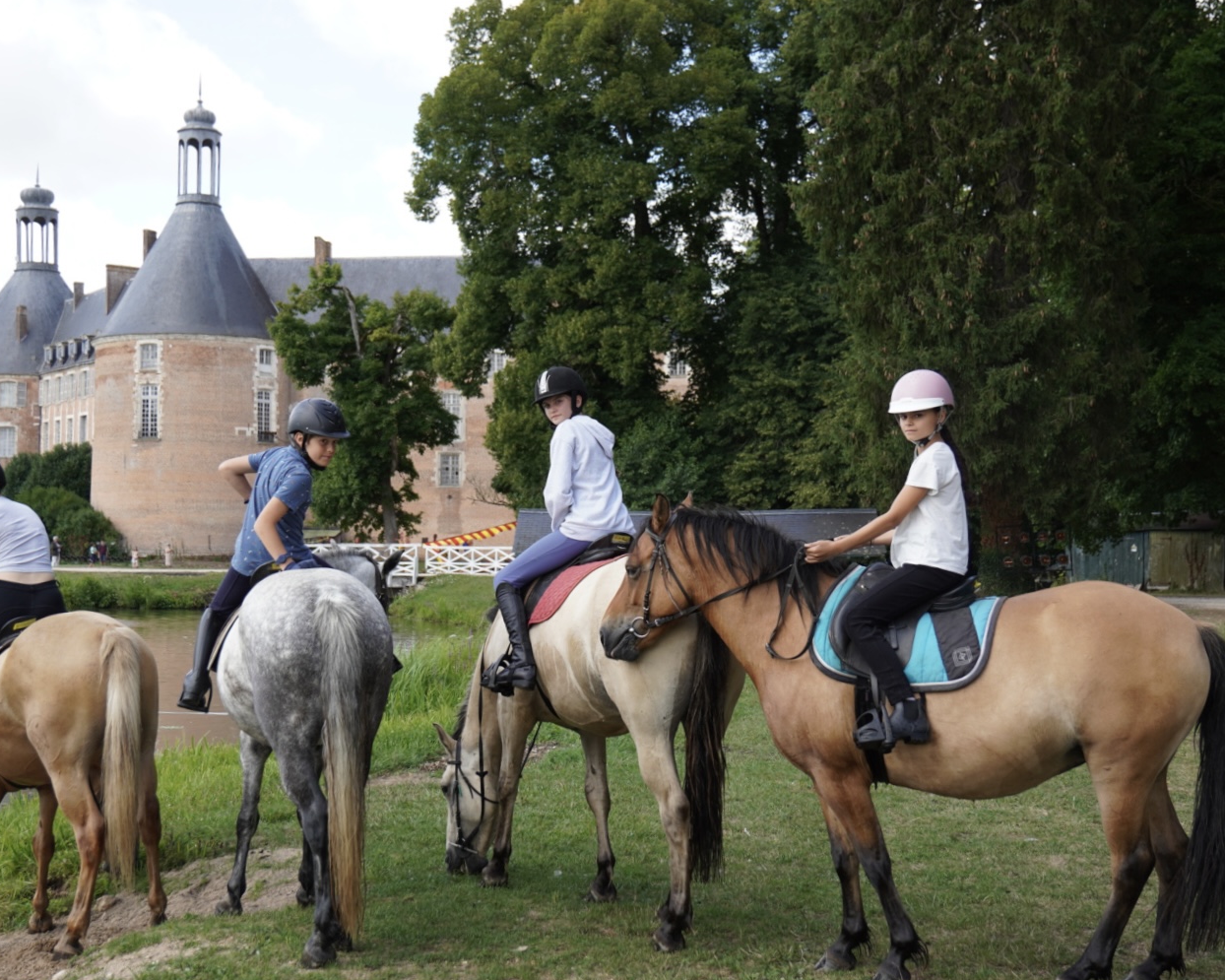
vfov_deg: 32.4
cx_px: 549
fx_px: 1688
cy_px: 498
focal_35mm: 47
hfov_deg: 39.8
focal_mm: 27
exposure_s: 1/640
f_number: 2.8
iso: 100
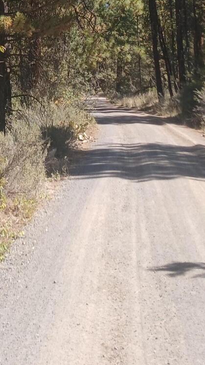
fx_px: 735
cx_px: -56
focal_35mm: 76
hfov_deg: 15.2
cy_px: -65
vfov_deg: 25.3
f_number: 1.8
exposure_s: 1/238
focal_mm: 3.98
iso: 20
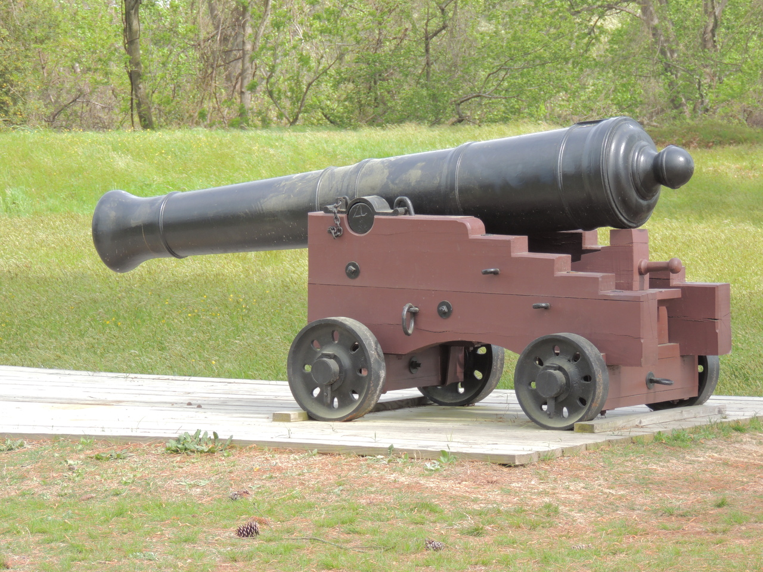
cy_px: 286
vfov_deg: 8.0
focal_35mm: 185
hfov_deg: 10.7
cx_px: 382
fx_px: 4078
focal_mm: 33
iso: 100
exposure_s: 1/125
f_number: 4.6
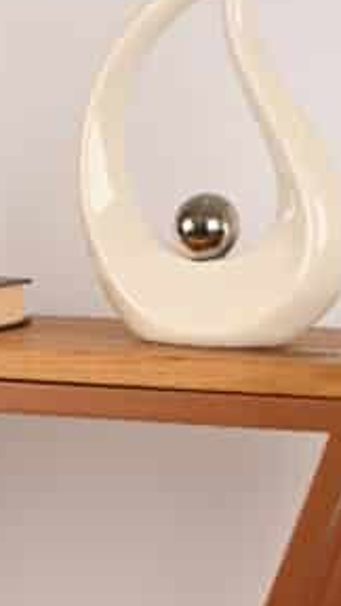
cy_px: 812
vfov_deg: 14.8
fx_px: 2218
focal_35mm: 138
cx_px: -66
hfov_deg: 8.7
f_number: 5.6
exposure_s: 1/10
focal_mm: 37
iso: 80
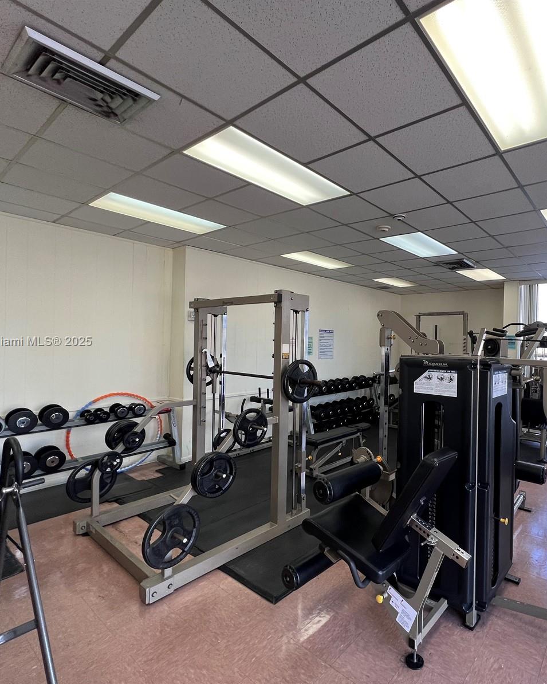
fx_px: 344
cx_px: 367
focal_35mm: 17
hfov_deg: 74.5
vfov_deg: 89.6
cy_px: 342
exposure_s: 1/120
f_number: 1.8
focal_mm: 1.57
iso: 80
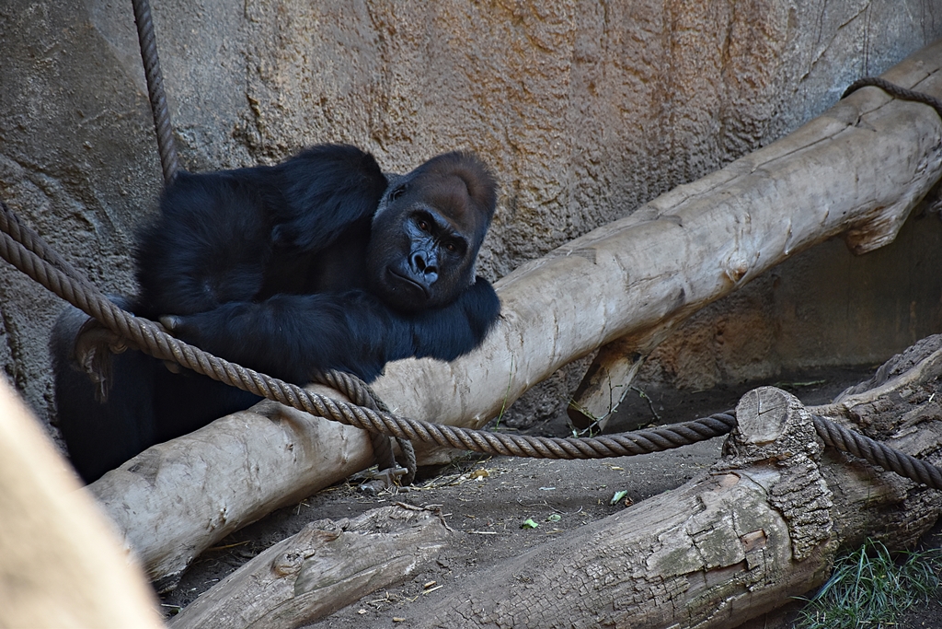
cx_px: 471
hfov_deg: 9.8
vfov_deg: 6.5
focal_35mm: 210
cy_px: 314
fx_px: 5495
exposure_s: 1/250
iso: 640
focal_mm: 140
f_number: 5.6
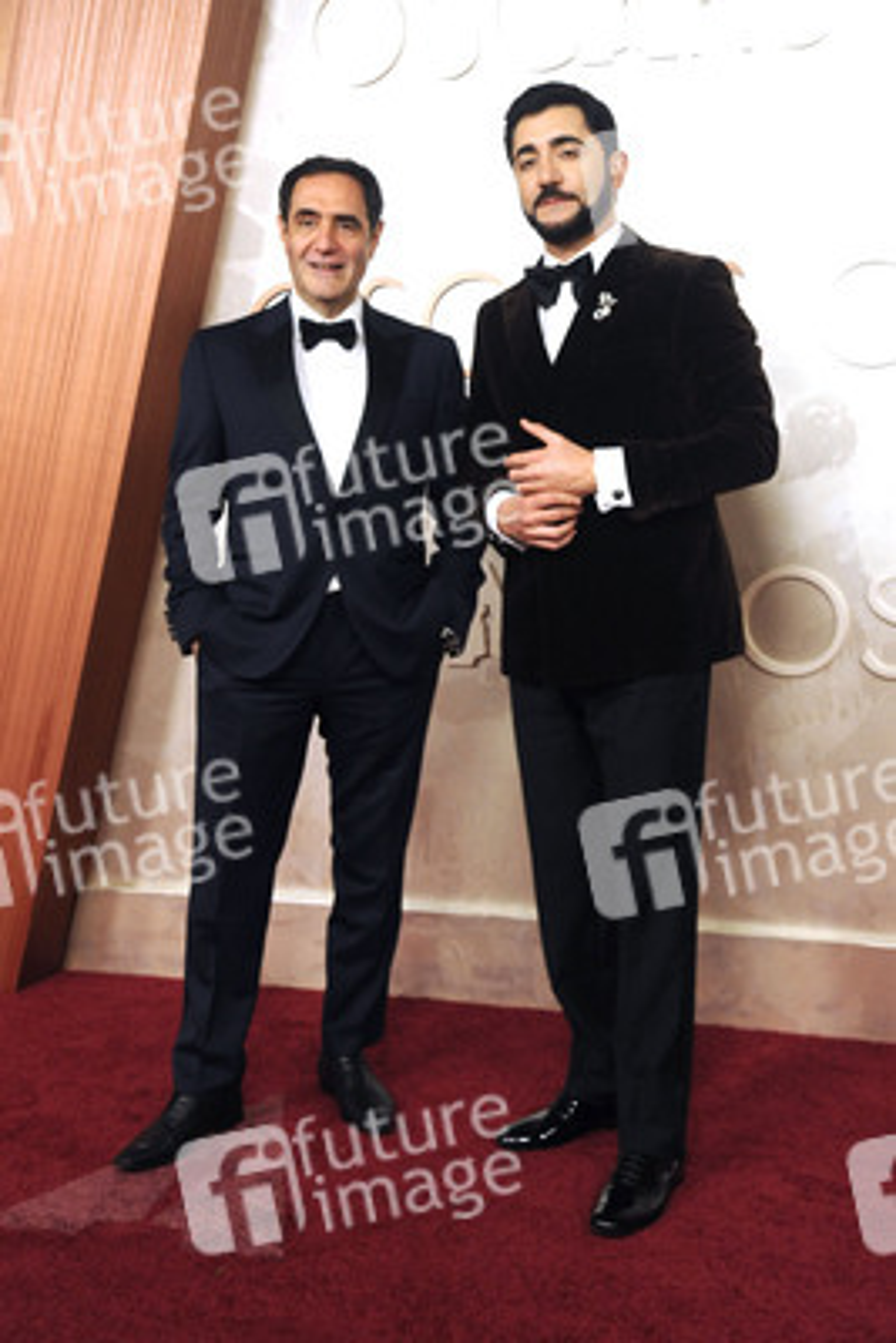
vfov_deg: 43.6
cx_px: 448
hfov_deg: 29.9
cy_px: 672
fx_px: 1678
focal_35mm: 45
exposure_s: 1/250
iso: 2500
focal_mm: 45
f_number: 7.1
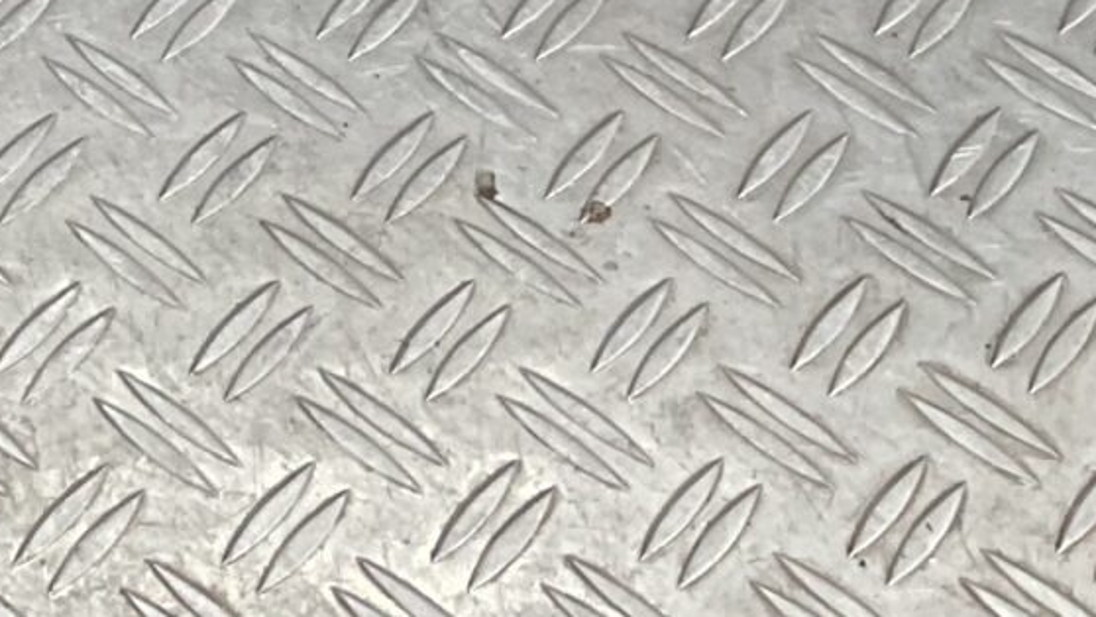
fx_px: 4214
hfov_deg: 13.9
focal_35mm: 145
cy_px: -1183
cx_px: -532
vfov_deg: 7.4
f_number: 1.8
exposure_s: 1/120
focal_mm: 3
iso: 32
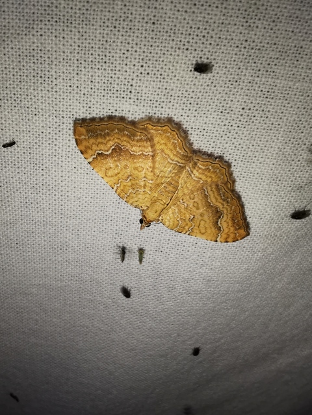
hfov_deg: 51.4
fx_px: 324
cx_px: 156
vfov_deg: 65.3
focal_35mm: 27
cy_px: 208
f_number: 2.2
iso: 50
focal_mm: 2.26
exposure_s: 1/100
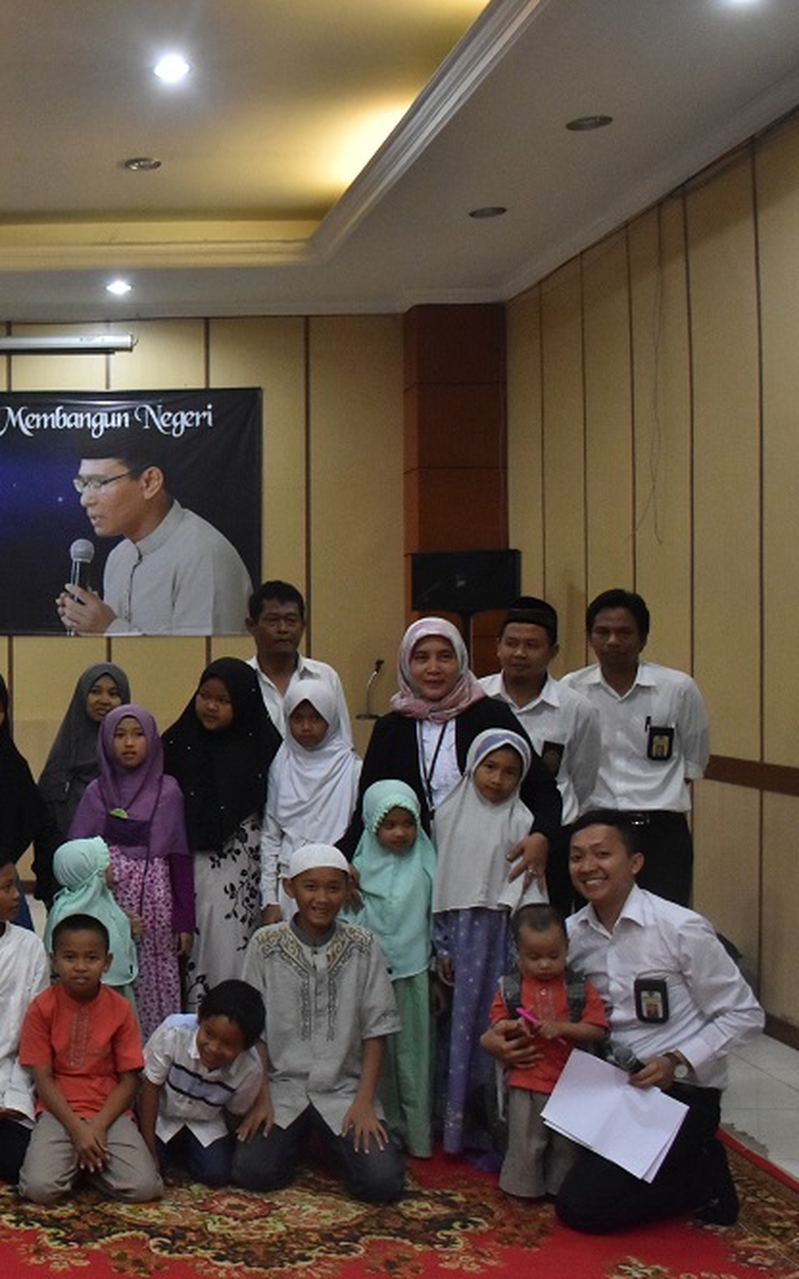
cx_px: -92
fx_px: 1638
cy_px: 645
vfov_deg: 42.7
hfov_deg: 25.3
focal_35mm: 47
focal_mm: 20
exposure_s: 1/80
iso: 2000
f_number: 4.5
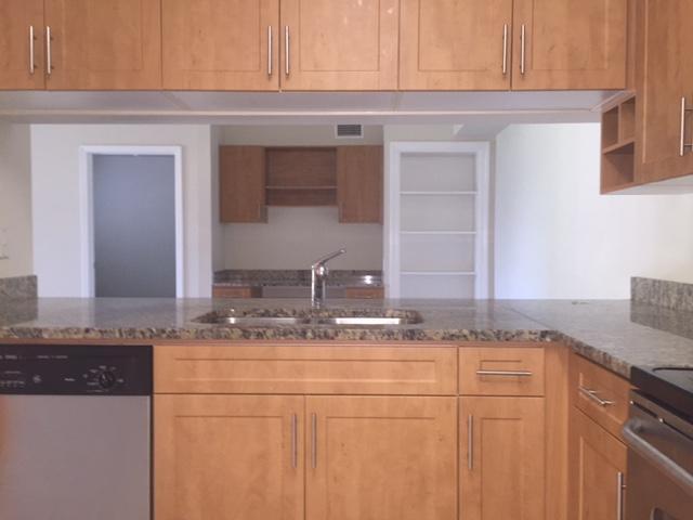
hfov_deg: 61.7
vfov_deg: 48.2
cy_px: 260
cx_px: 346
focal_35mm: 29
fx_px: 581
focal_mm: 4.15
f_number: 2.2
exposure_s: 1/24
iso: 200
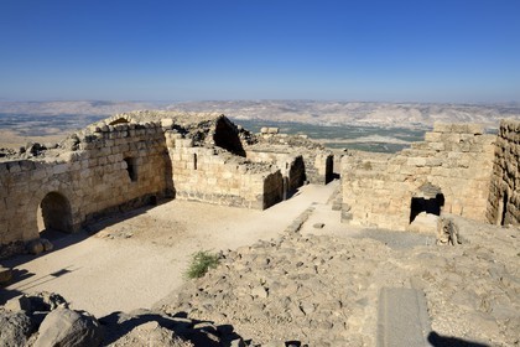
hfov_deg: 73.7
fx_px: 347
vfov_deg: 53.1
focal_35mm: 24
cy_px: 174
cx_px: 260
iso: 200
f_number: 14
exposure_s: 1/320
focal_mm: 24
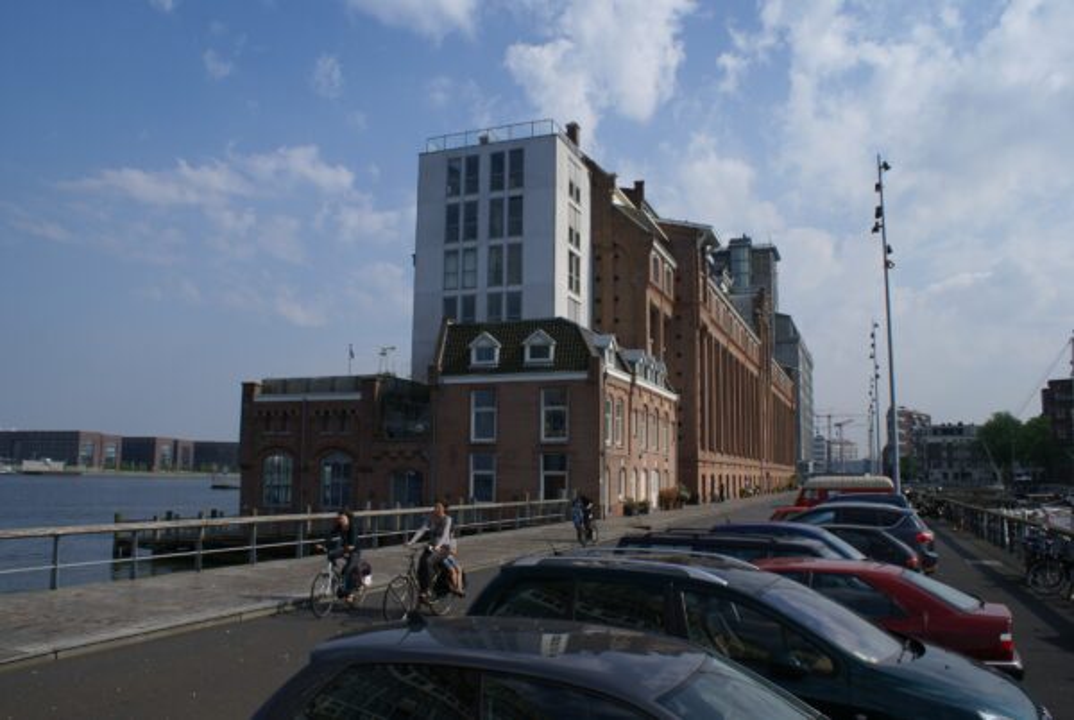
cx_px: 537
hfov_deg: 67.3
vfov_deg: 48.1
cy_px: 360
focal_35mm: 27
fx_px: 807
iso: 100
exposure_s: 1/320
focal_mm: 18
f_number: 10
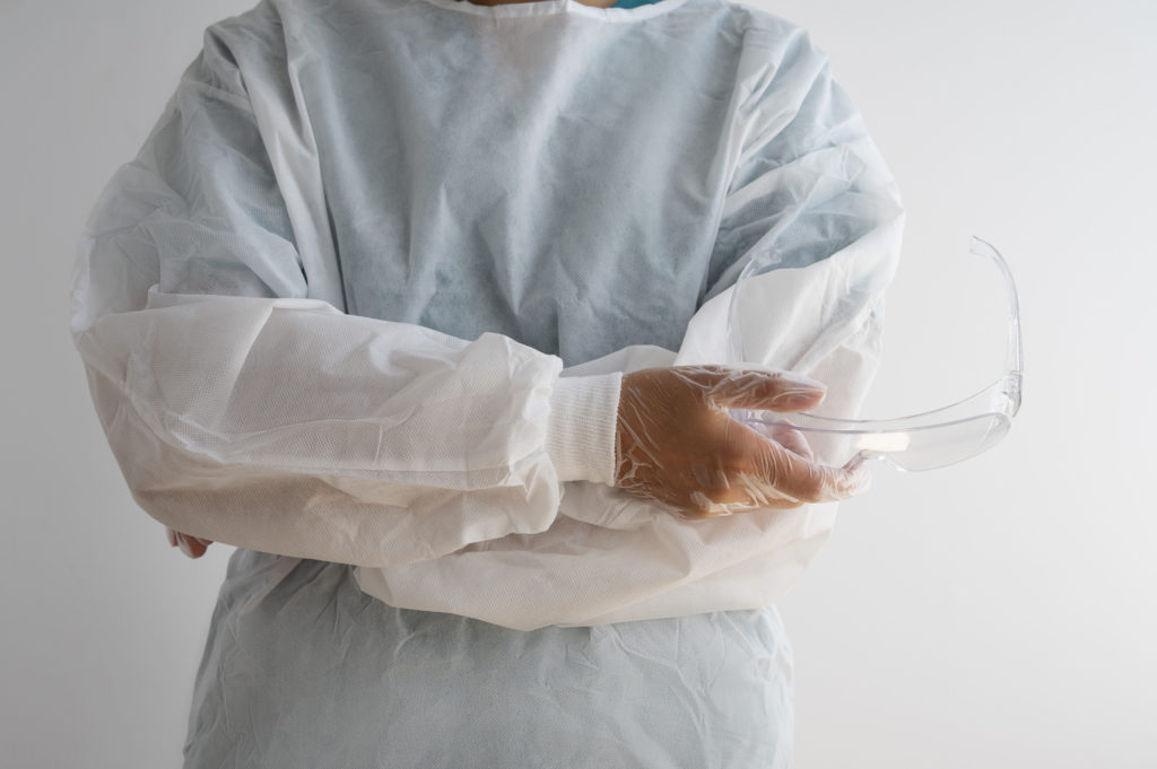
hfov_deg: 35.7
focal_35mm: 56
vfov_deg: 24.2
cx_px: 578
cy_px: 384
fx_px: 1798
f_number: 5.6
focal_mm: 56
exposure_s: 1/250
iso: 320
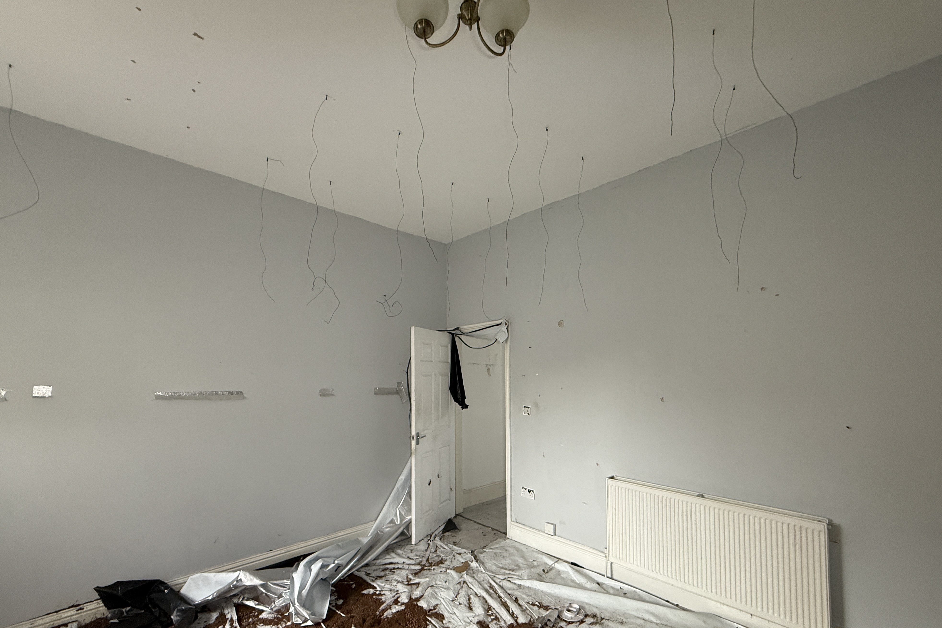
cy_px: 360
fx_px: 392
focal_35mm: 15
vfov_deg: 76.9
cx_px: 469
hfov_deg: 100.4
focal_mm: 2.22
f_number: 2.2
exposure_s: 1/81
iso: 400
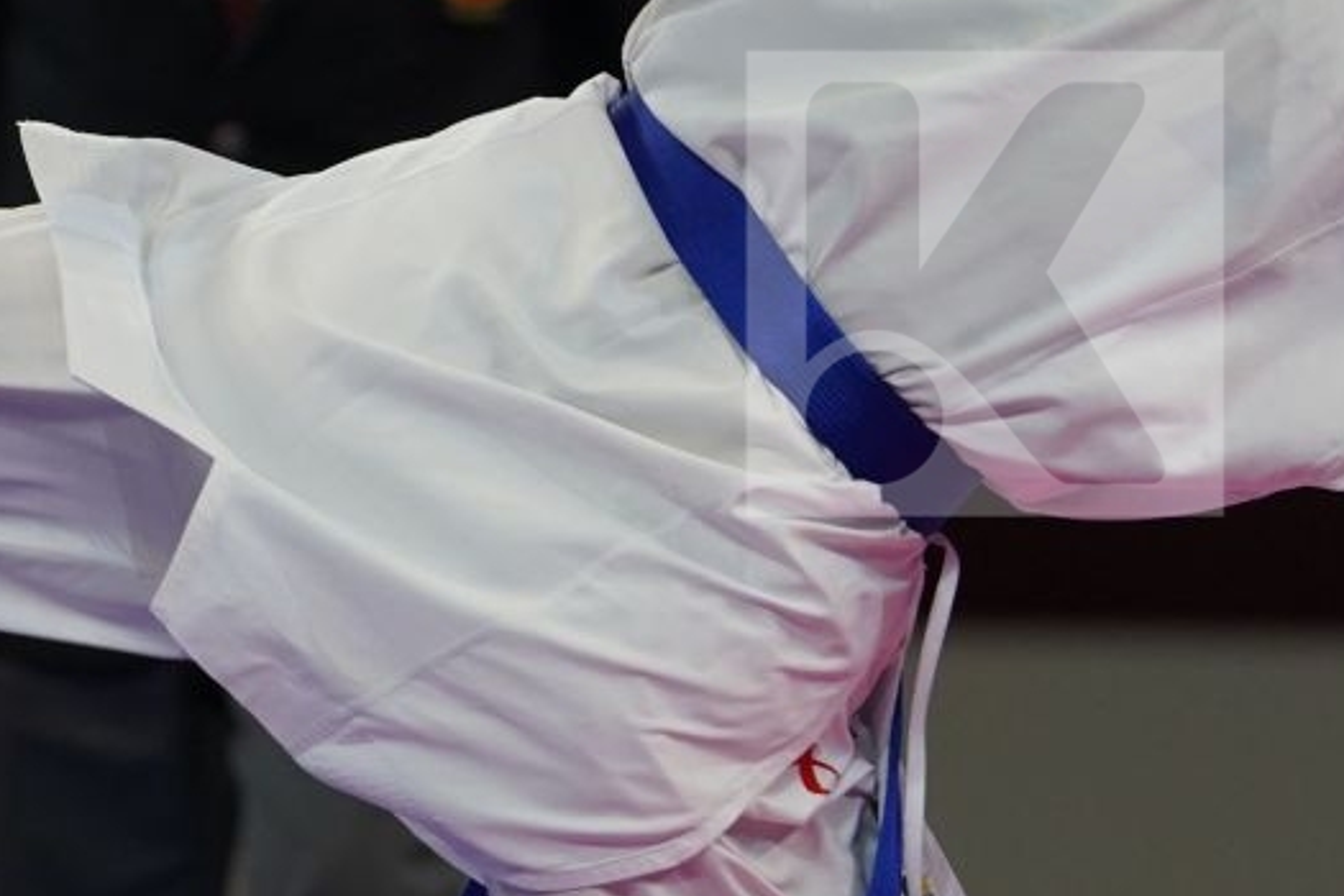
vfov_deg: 2.2
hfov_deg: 3.2
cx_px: 118
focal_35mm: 638
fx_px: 23817
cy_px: 284
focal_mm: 186
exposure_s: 1/1000
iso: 1000
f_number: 2.8
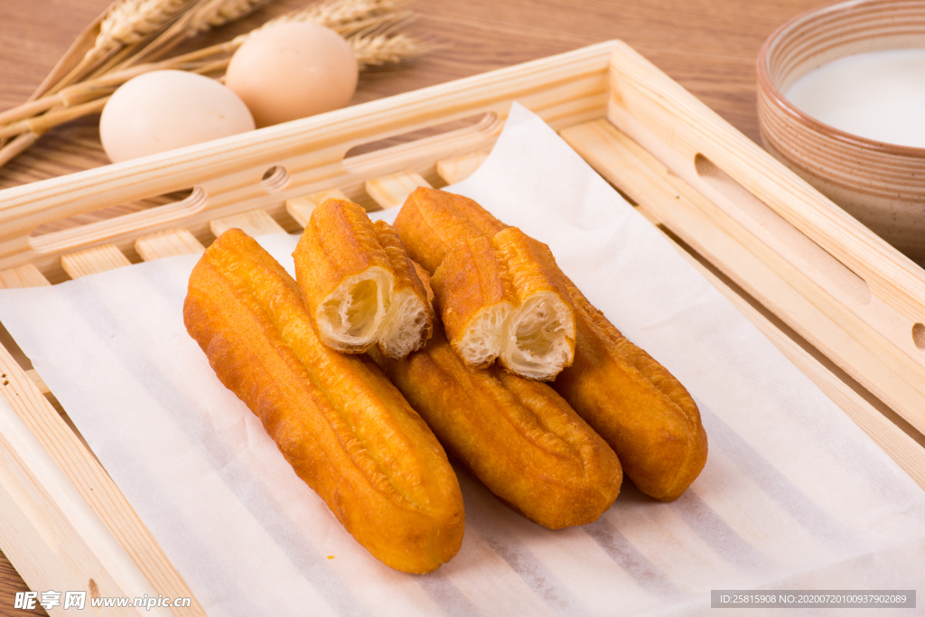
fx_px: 3469
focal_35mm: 135
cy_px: 308
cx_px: 462
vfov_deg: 10.2
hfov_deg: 15.2
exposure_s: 1/160
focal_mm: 90
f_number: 11
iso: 100
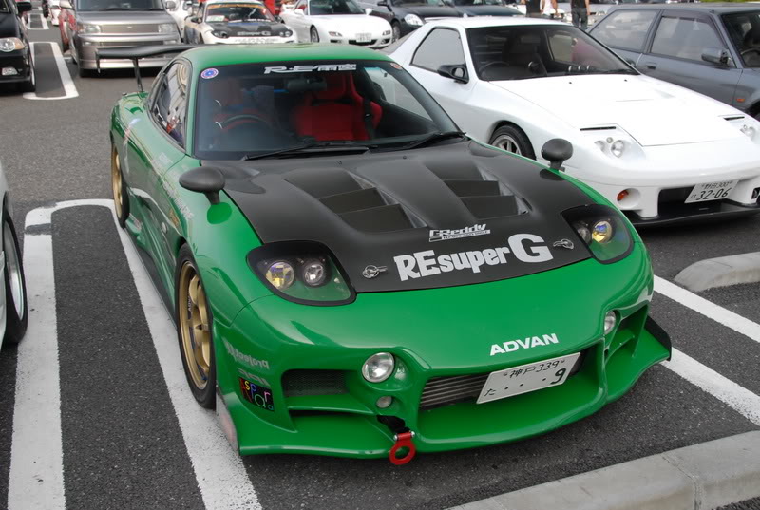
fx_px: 762
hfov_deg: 53.0
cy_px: 255
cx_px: 380
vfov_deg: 37.0
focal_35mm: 36
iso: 400
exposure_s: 1/160
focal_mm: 24
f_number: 6.3
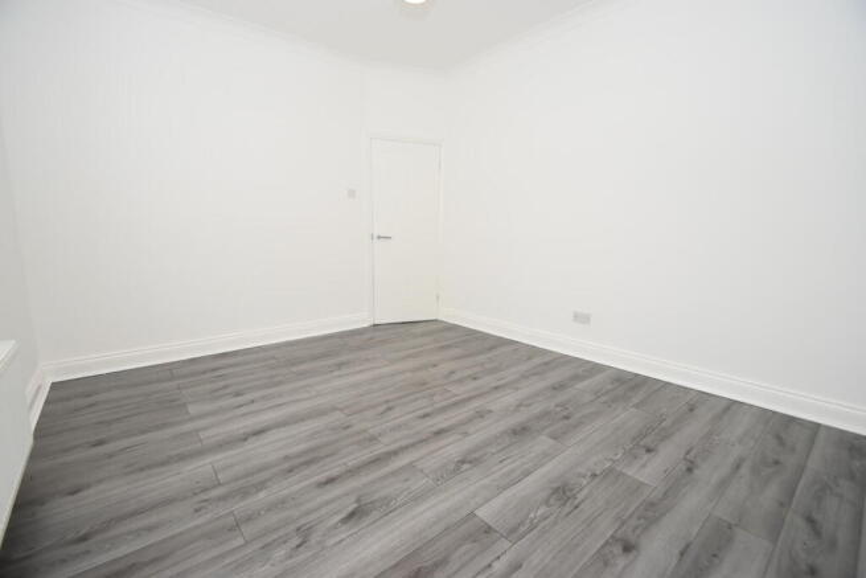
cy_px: 289
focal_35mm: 15
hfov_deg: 100.4
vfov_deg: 77.4
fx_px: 361
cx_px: 433
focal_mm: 10
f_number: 5
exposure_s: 1/100
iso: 800
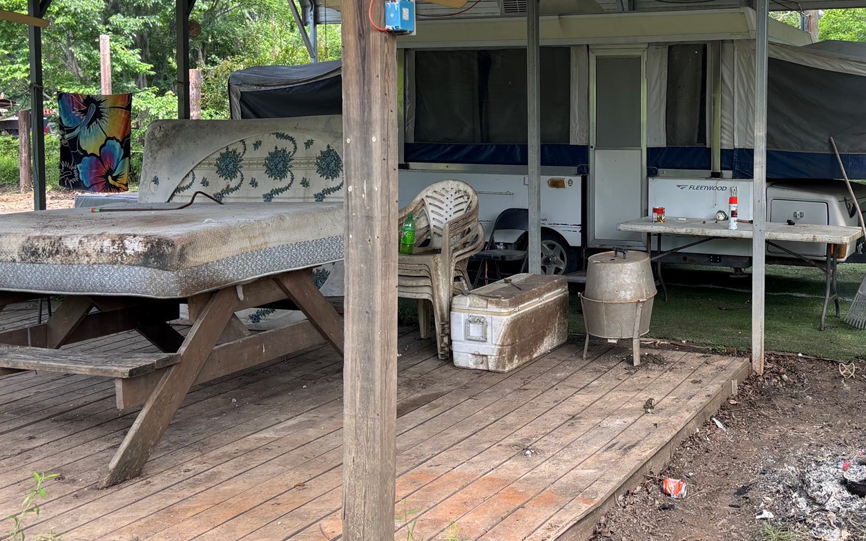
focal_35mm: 45
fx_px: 1062
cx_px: 639
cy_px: 185
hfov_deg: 43.1
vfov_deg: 28.4
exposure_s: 1/288
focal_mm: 5.96
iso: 50
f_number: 1.6
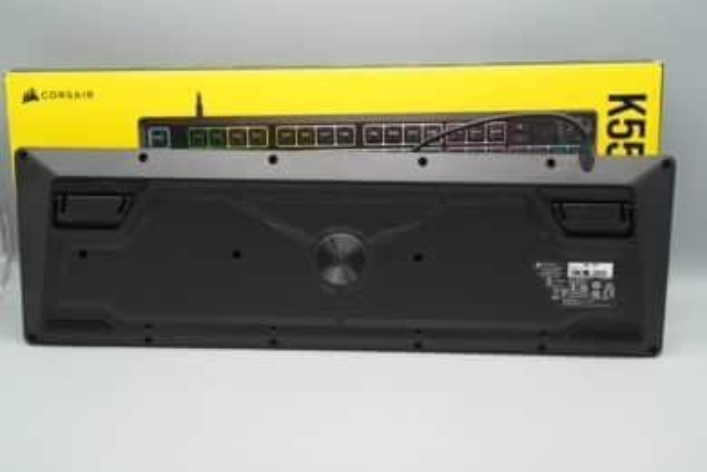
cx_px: 354
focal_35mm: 42
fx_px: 825
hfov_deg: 46.4
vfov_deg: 31.9
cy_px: 236
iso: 800
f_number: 10
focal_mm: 42
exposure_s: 1/50
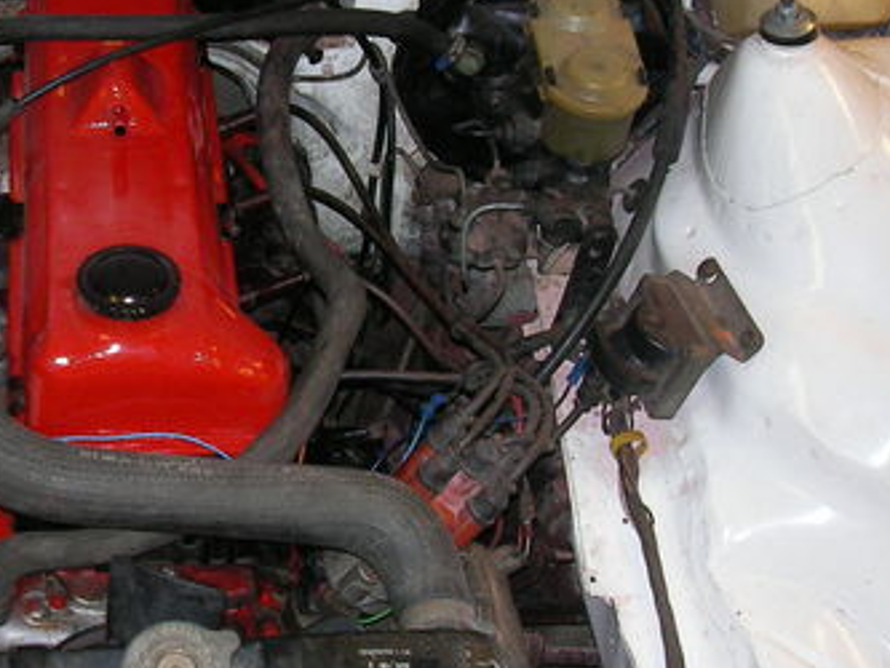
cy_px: 310
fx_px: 1878
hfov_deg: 25.7
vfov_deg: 20.2
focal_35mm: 73
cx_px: 67
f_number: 3.3
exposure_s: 1/30
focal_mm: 6.3
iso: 100
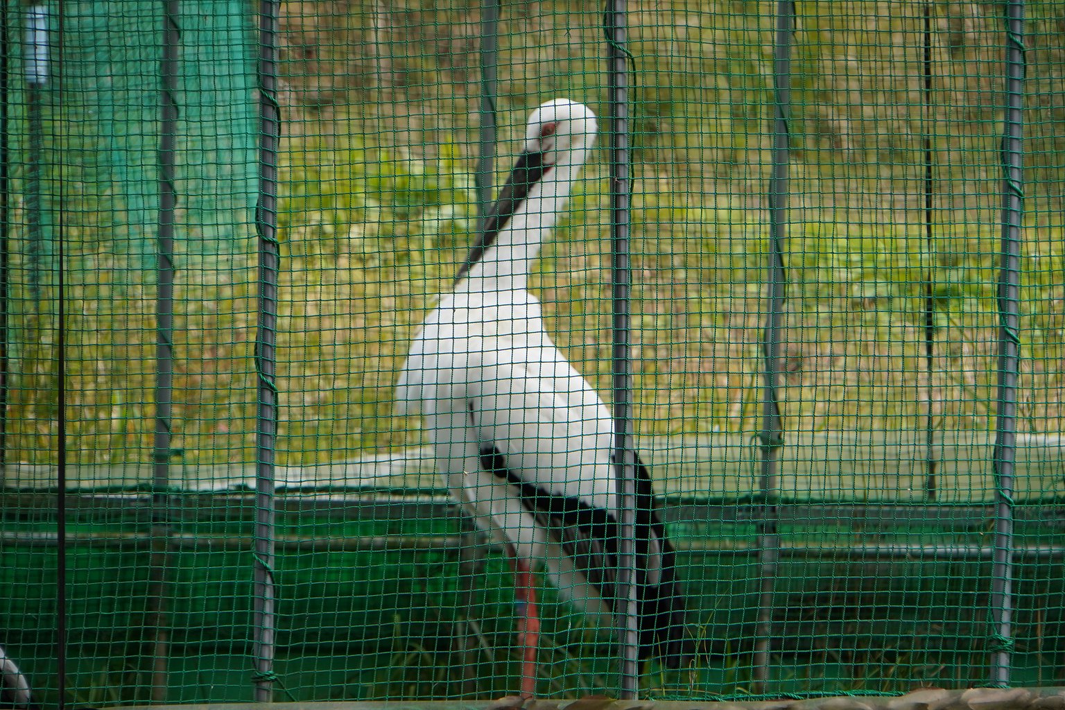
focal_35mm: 300
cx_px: 532
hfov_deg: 6.9
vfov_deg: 4.6
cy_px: 355
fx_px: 8874
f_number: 6.3
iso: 800
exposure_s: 1/400
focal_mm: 200
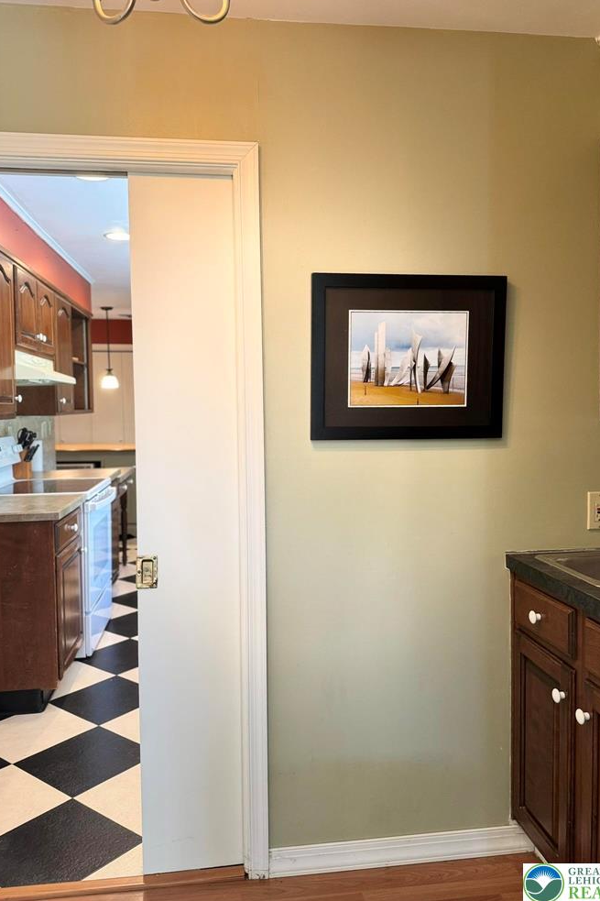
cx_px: 311
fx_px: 650
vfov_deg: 69.4
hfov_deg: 49.5
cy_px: 440
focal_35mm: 26
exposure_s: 1/60
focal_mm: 6.76
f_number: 1.78
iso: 160
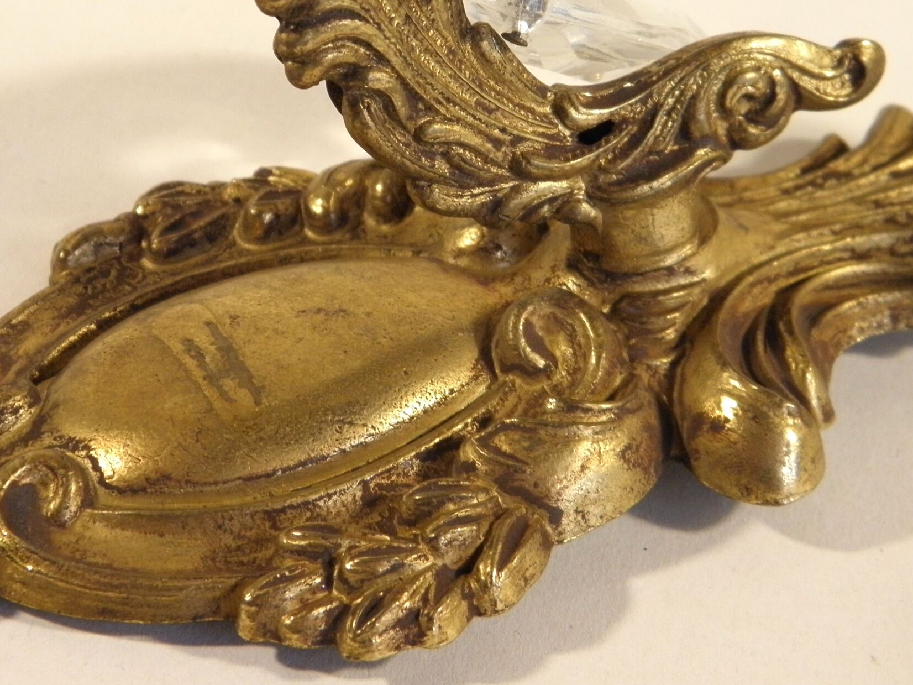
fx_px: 3271
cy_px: 242
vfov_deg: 11.9
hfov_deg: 15.9
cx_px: 455
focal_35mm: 124
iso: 200
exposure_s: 1/30
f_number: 4.4
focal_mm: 14.3
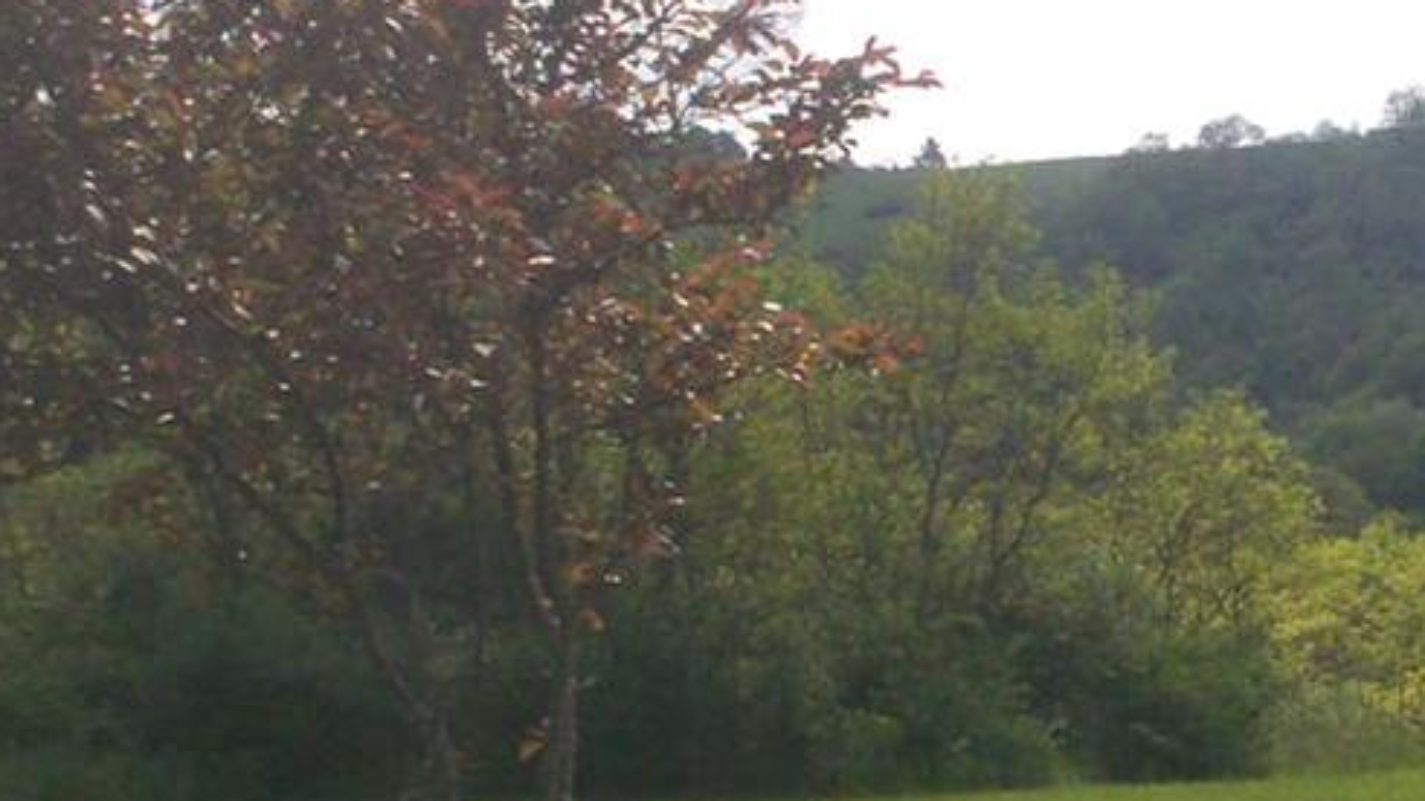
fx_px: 4345
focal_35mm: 115
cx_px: 1242
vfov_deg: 10.5
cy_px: 601
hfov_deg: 18.4
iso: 100
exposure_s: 1/707
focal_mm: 6
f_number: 4.5
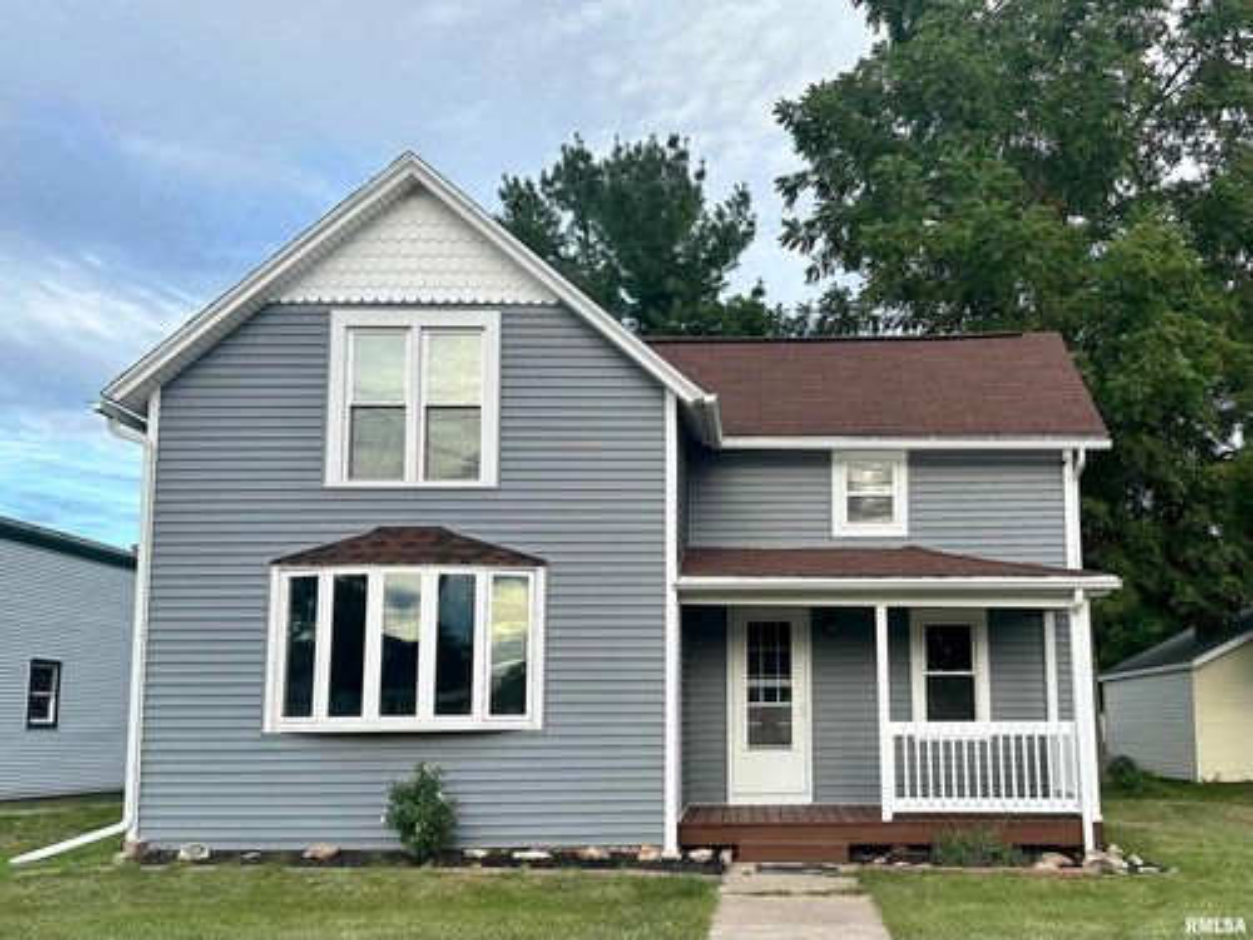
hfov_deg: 71.6
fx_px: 869
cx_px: 626
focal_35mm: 24
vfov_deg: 56.8
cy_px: 470
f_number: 1.78
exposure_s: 1/1495
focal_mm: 6.86
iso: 80
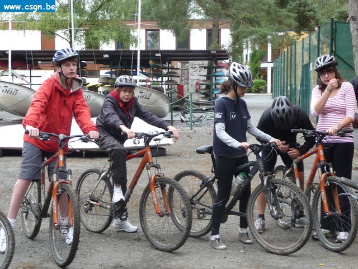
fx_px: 703
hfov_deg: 28.6
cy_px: 134
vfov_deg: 21.6
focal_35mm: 68
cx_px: 179
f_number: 4.2
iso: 100
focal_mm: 8.5
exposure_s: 1/60
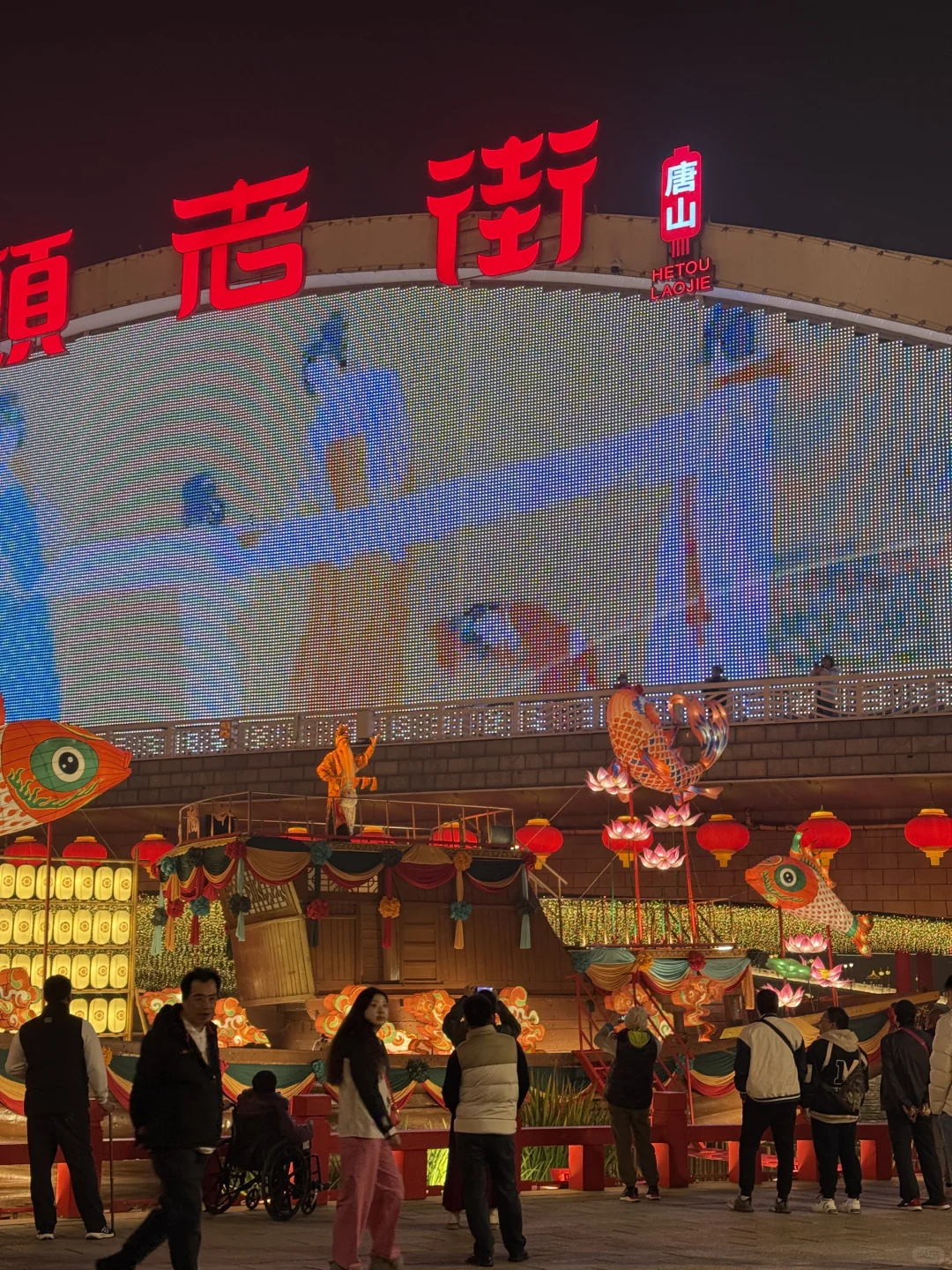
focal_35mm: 48
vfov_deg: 39.7
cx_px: 476
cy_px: 635
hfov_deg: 30.3
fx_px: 1760
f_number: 1.78
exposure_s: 1/50
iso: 100
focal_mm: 6.76
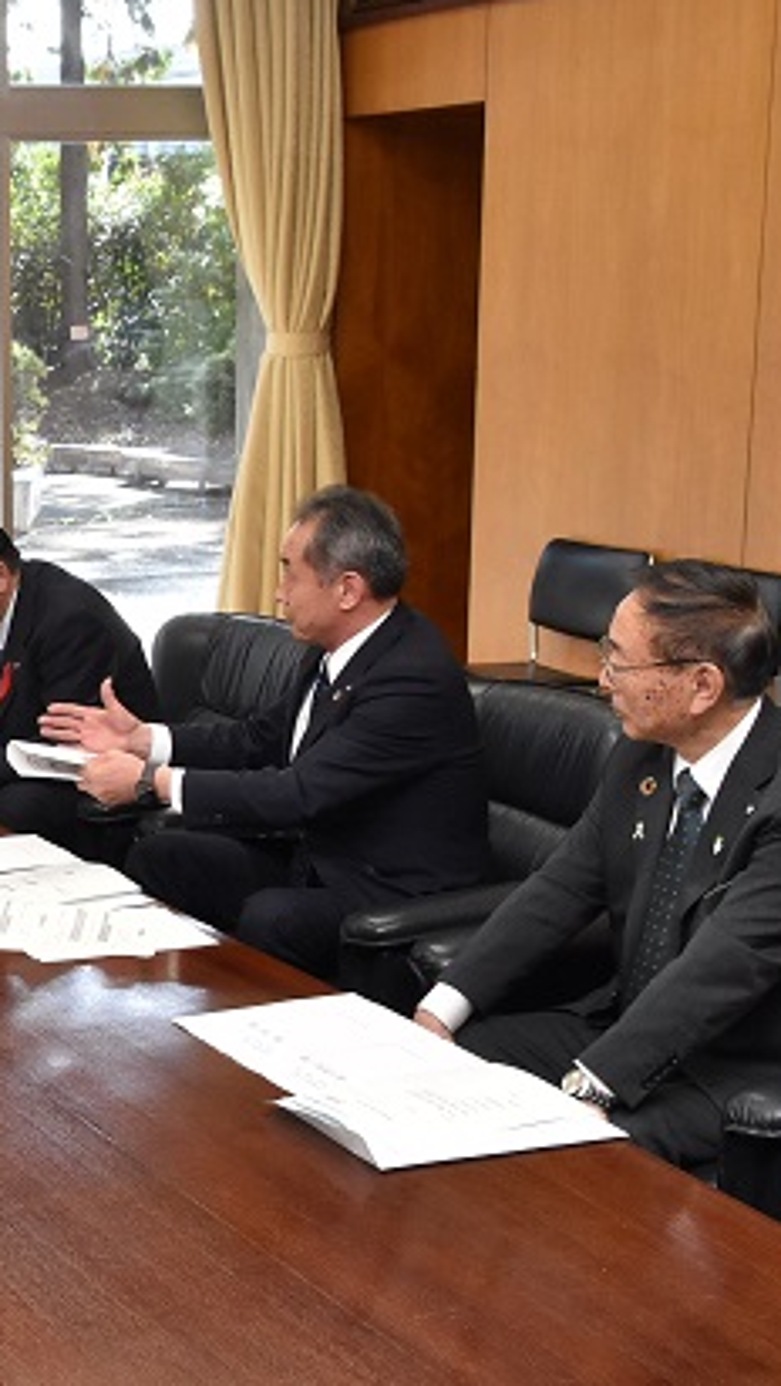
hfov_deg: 18.5
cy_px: 727
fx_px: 2205
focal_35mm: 60
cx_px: -279
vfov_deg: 34.9
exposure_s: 1/125
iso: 1600
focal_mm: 21
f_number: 8
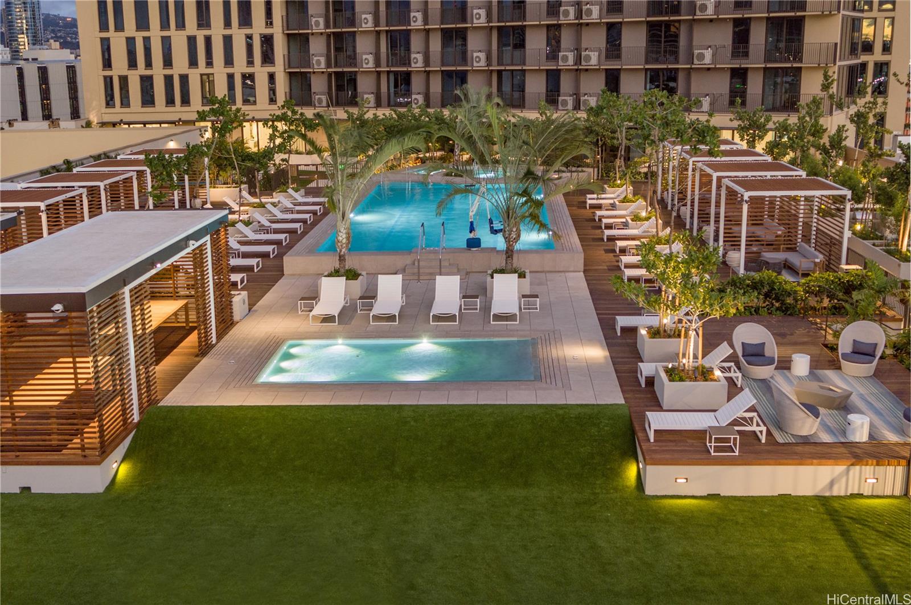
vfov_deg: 36.8
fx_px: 910
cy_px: 302
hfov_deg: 53.2
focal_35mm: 36
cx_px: 456
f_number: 2.8
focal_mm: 24
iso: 800
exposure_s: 1/60
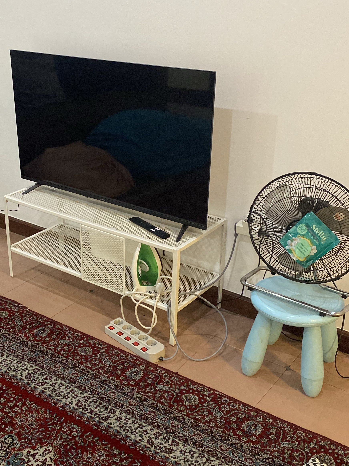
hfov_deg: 31.8
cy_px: 237
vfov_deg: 42.1
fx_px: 605
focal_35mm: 45
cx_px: 101
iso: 400
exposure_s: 1/33
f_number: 1.8
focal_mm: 4.25
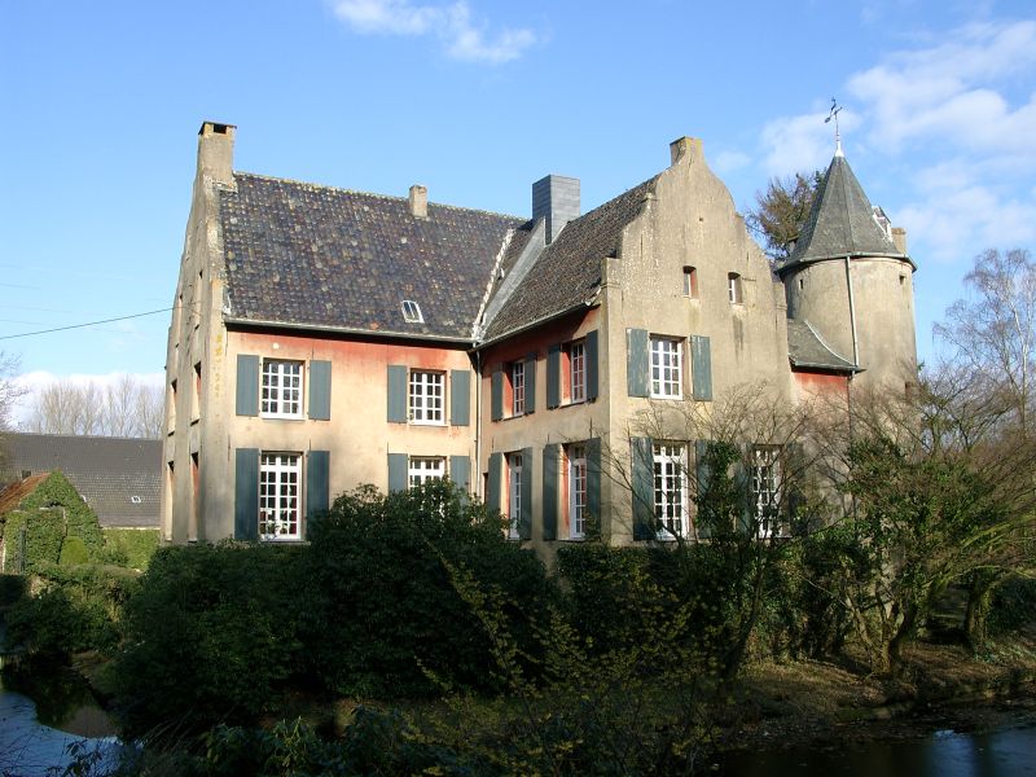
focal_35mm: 34
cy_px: 388
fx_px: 1018
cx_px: 518
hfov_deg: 54.0
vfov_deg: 41.8
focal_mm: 7.13
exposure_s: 1/413
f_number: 4
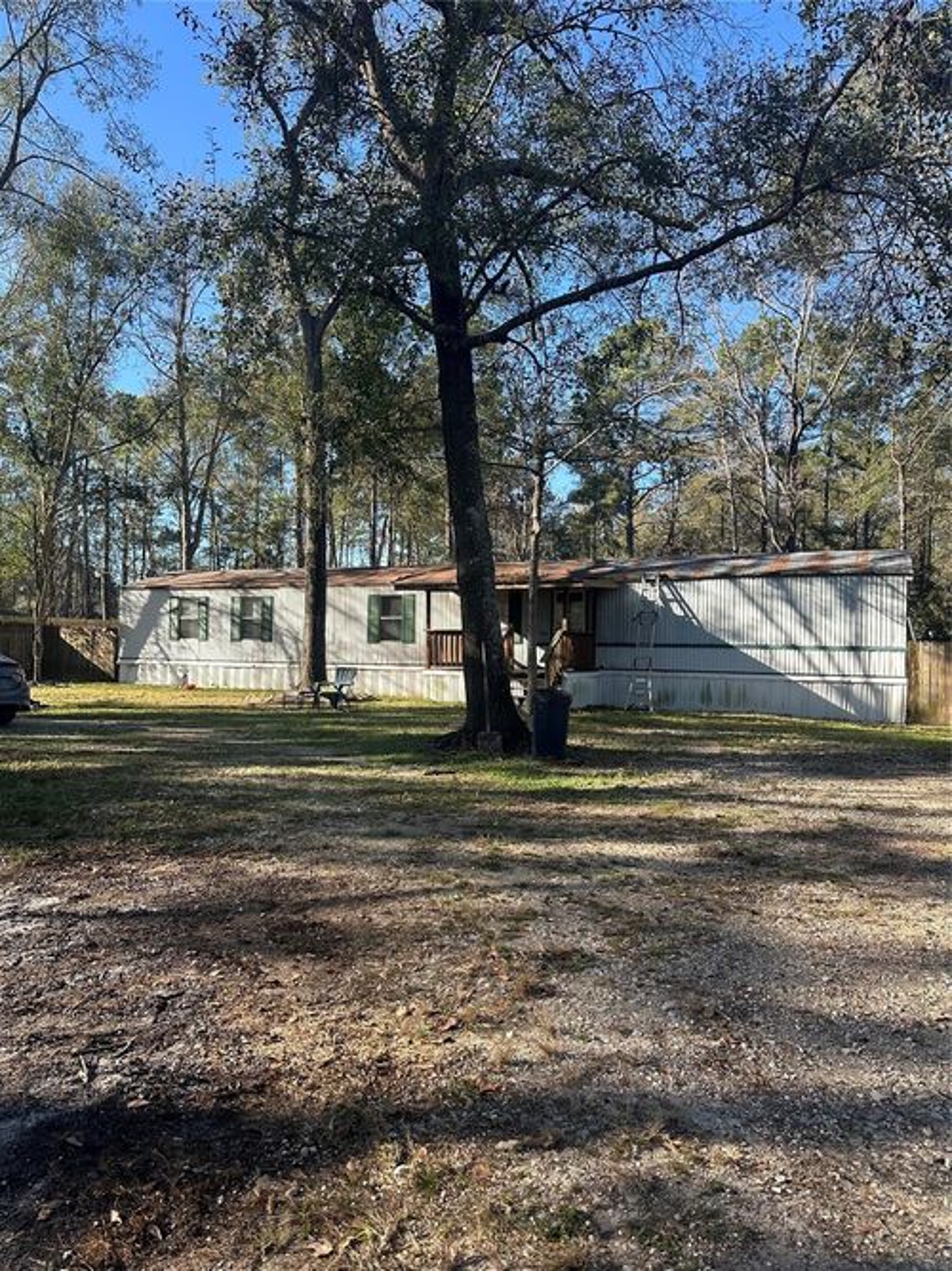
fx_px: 880
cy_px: 636
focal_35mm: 24
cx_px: 476
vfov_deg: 71.6
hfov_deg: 56.8
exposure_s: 1/980
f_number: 1.78
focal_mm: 6.86
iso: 80
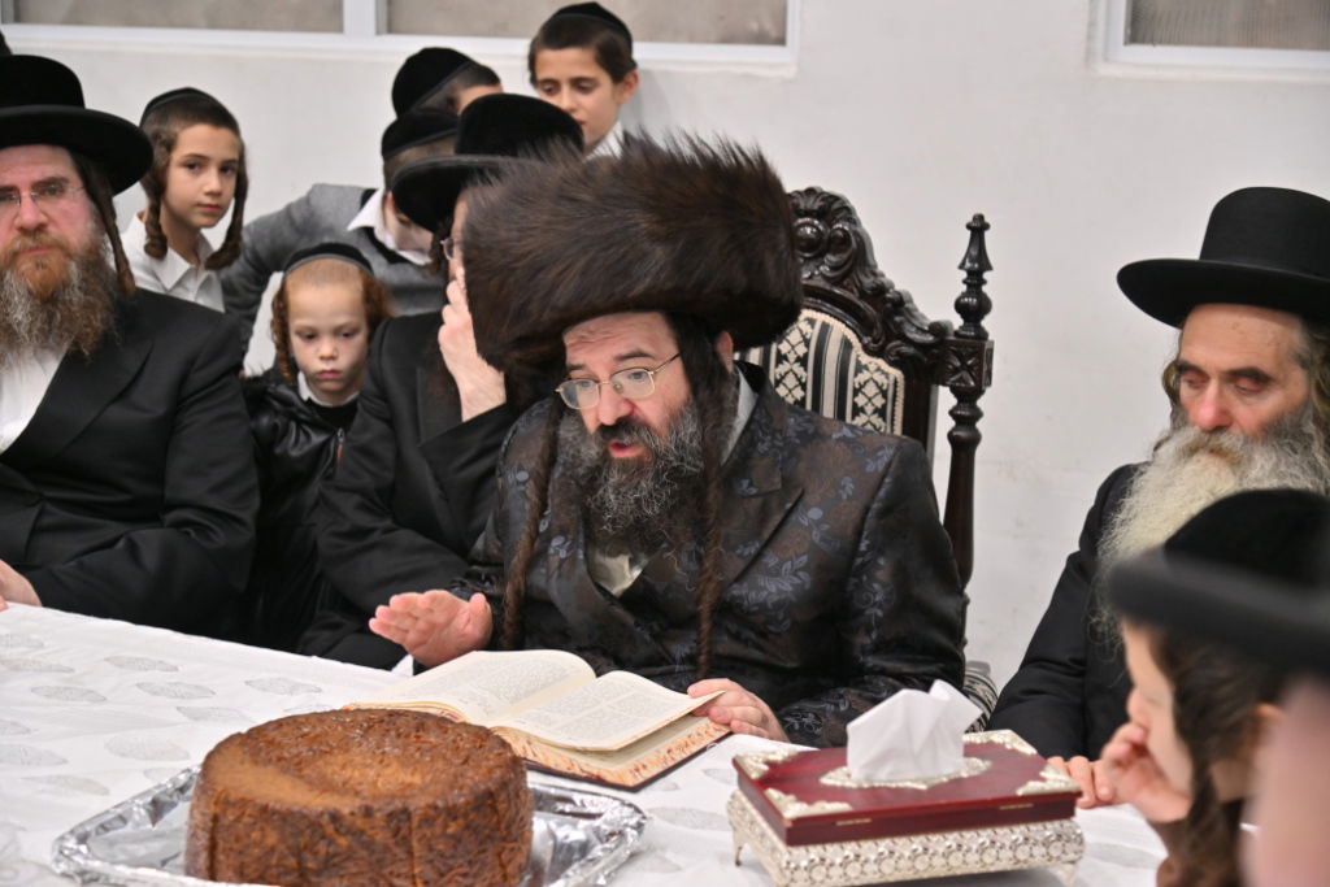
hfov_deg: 34.5
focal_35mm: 58
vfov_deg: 23.4
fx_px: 2143
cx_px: 665
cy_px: 444
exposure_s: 1/160
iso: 500
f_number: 4
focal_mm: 58
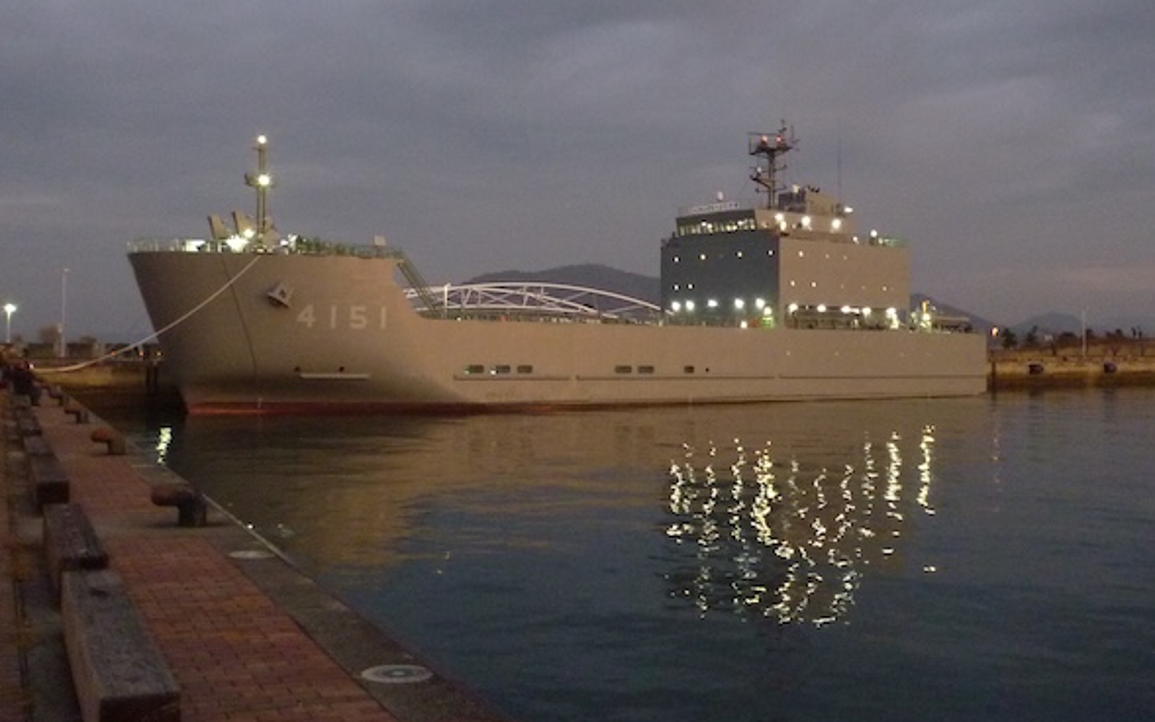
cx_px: 575
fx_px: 1290
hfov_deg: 48.2
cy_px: 294
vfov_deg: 31.2
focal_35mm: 41
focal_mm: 4.4
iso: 400
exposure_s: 1/8
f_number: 2.8
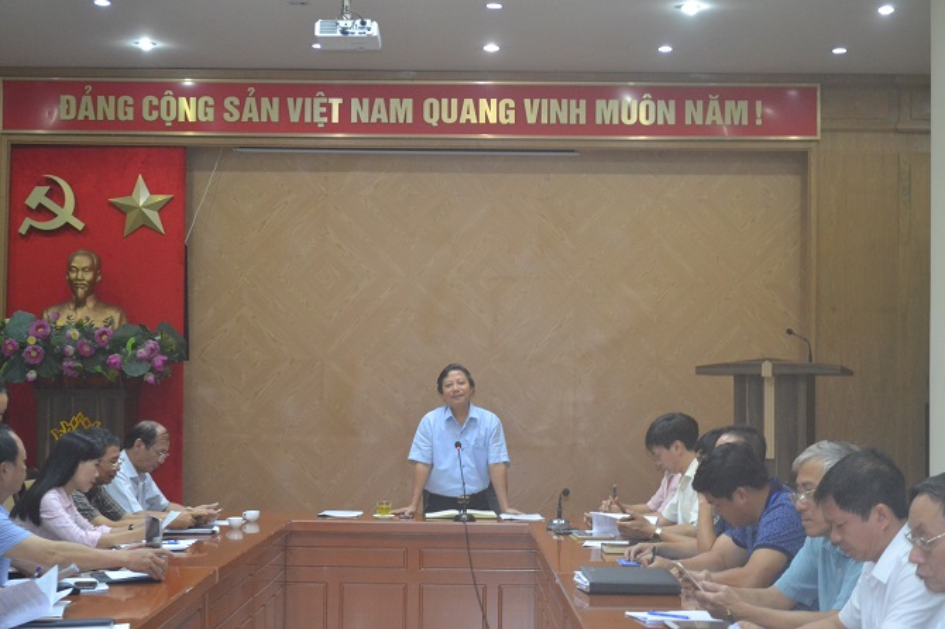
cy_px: 314
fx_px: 1732
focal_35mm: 66
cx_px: 472
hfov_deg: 30.5
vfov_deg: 20.6
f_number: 5.3
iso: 2200
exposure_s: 1/60
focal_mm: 44
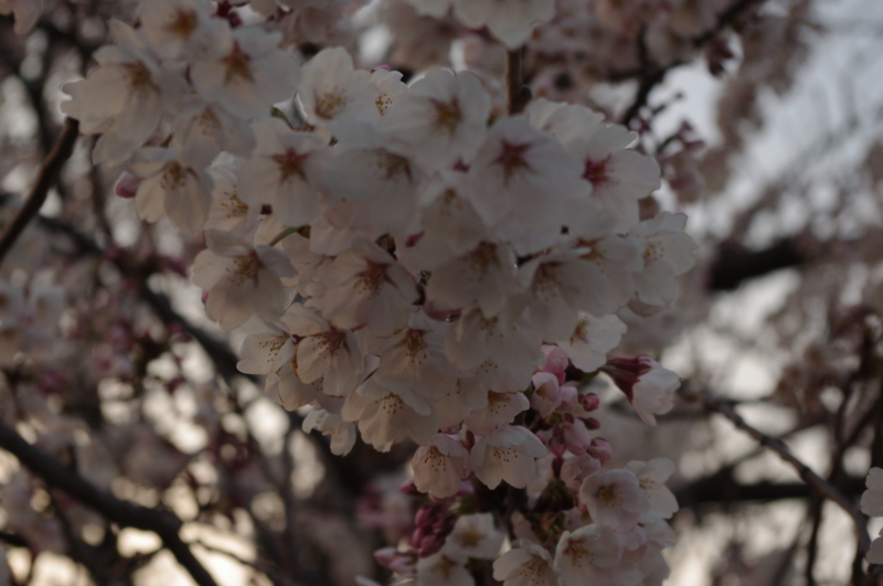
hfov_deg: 24.8
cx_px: 442
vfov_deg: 16.6
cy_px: 293
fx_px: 2008
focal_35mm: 82
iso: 400
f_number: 7.1
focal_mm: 55
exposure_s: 1/100
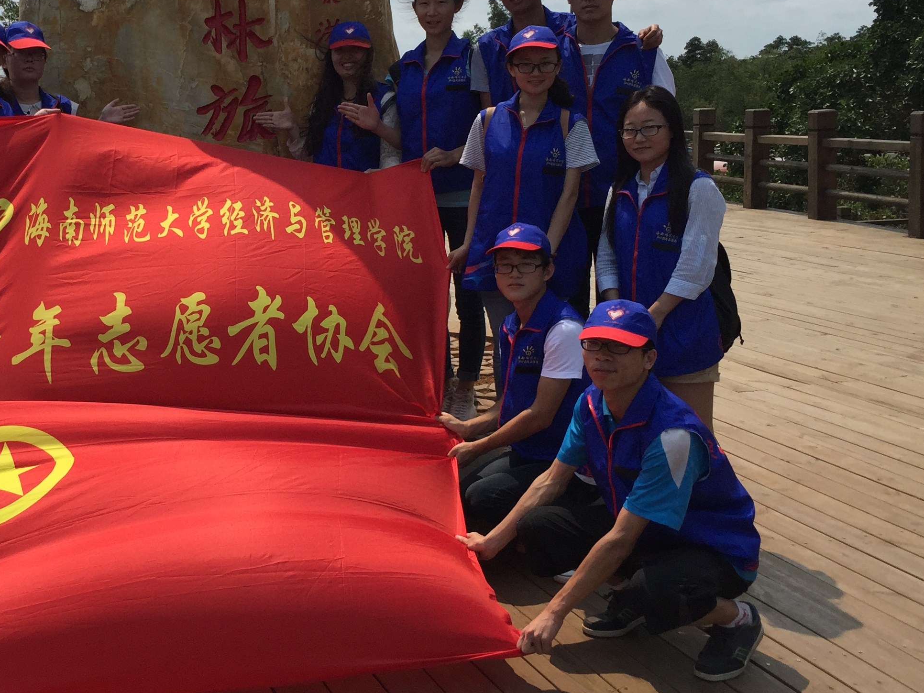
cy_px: 288
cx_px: 204
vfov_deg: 29.6
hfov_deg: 37.7
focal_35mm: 49
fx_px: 1308
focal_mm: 4.15
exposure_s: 1/3968
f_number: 2.2
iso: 32
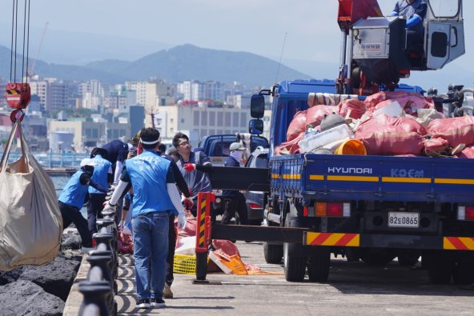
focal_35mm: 173
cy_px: 125
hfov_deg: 11.9
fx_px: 2278
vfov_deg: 7.9
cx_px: 219
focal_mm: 128
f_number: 6.3
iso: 200
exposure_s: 1/1000
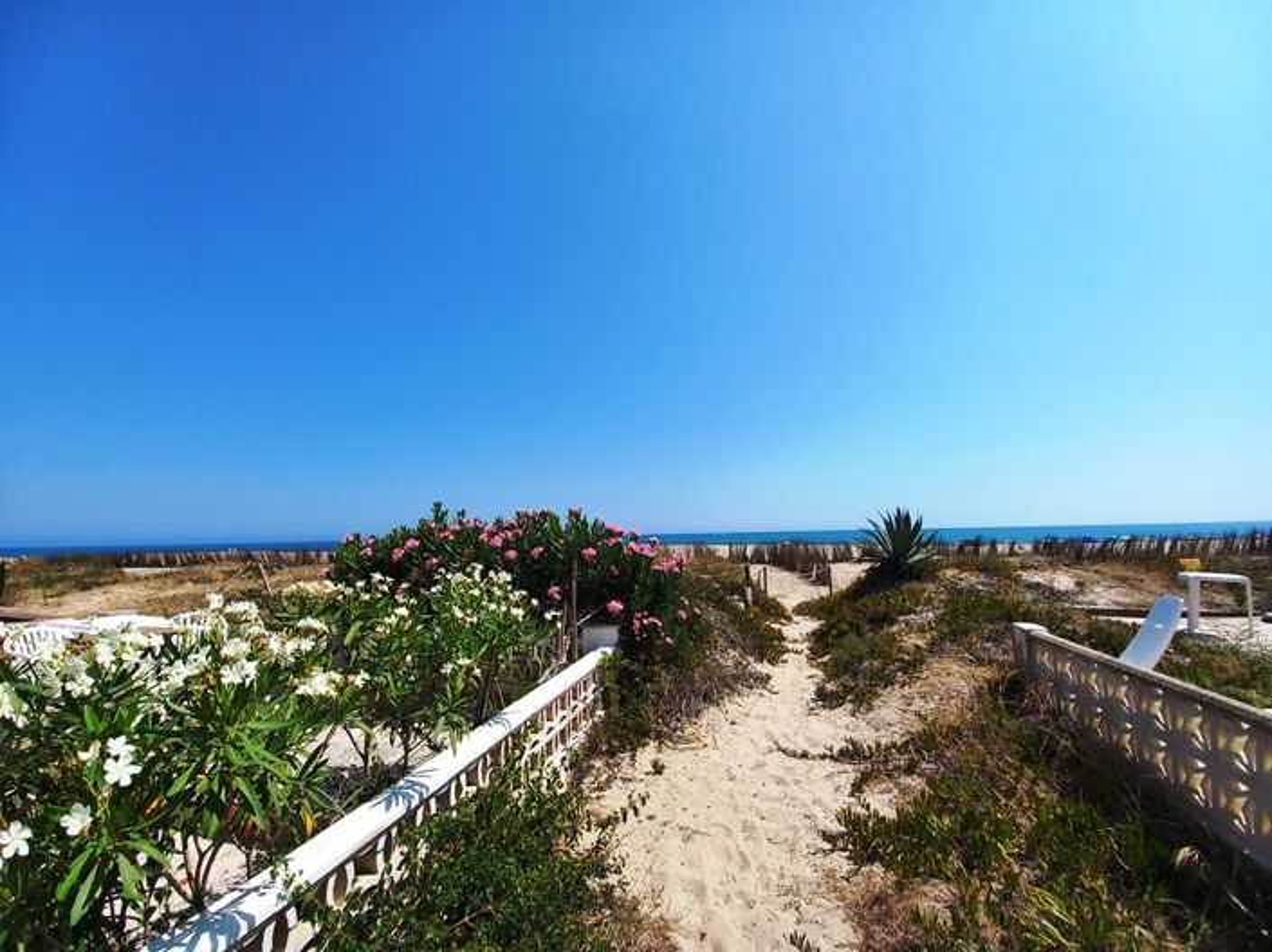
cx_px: 636
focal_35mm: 13
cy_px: 476
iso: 40
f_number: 2.2
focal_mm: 1.42
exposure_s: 1/1626
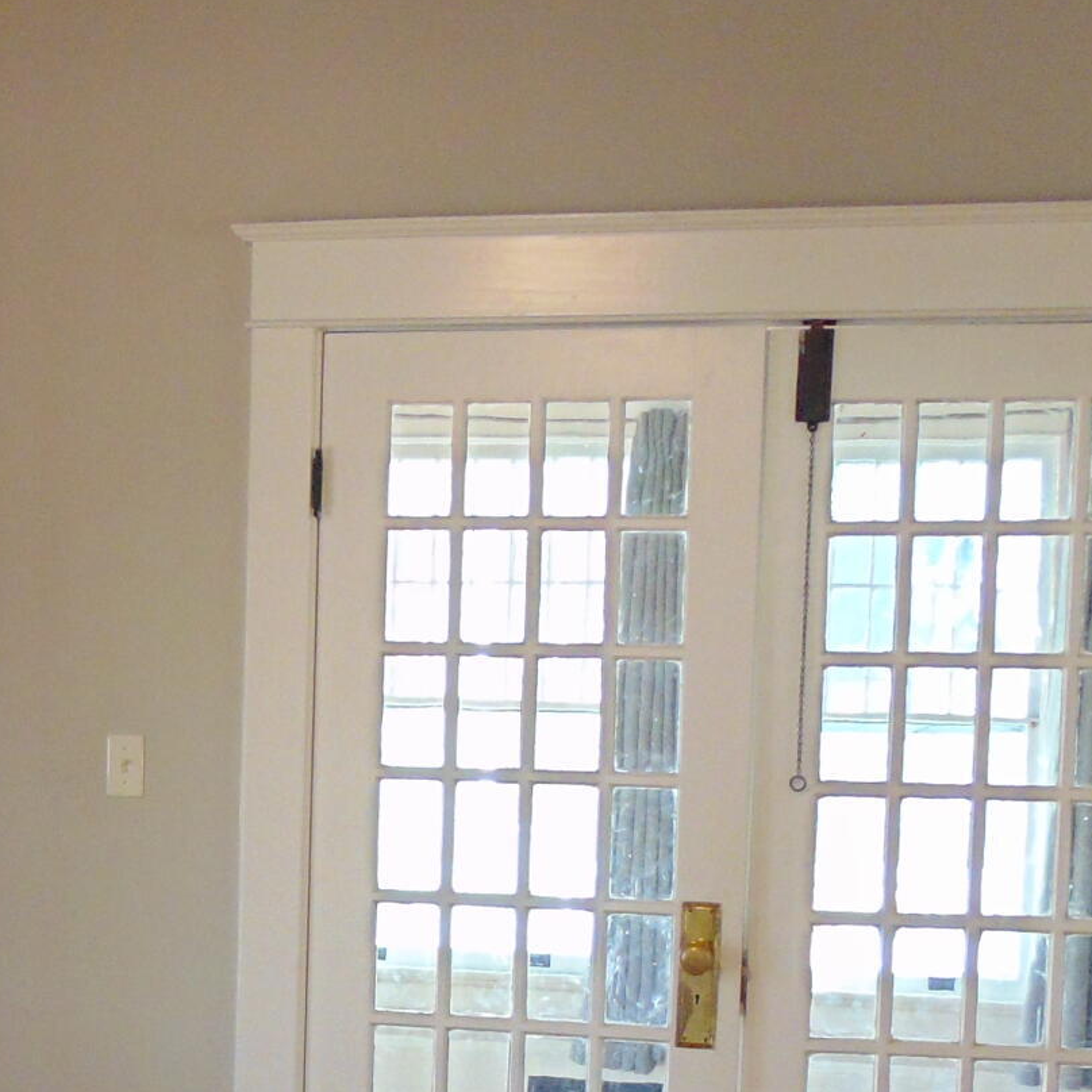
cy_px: 995
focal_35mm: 82
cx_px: 4
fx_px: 2927
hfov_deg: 20.5
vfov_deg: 20.7
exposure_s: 1/30
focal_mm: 4.5
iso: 200
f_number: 3
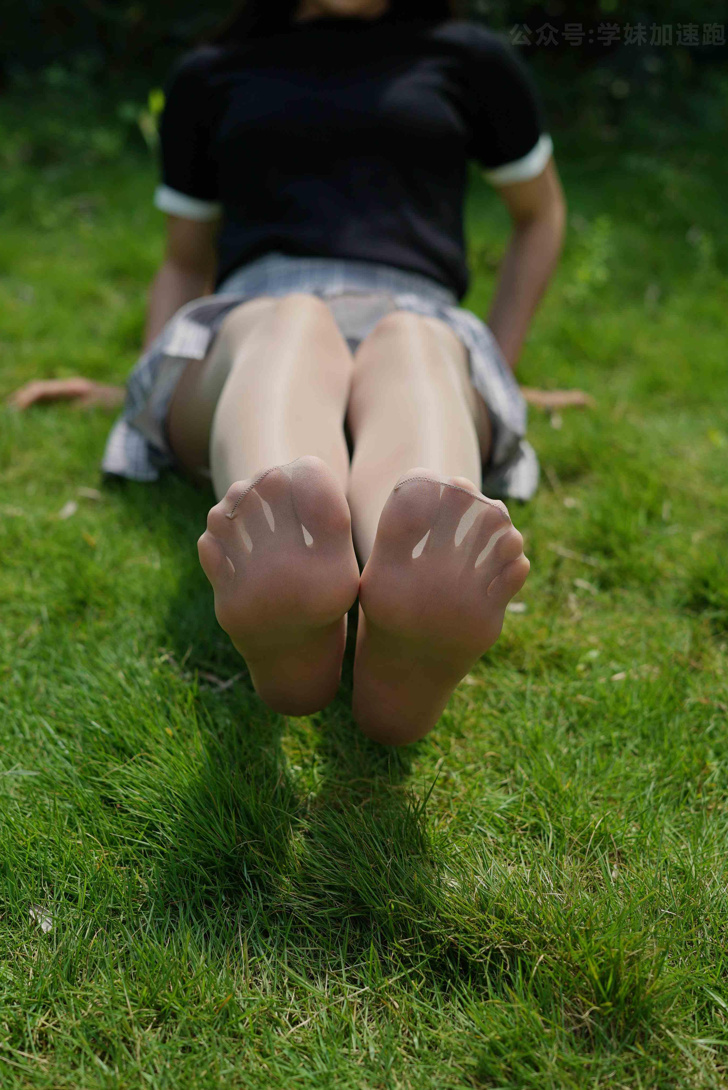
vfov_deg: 38.2
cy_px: 537
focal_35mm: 52
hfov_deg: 26.0
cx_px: 355
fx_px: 1575
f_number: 4
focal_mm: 50
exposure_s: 1/800
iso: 80
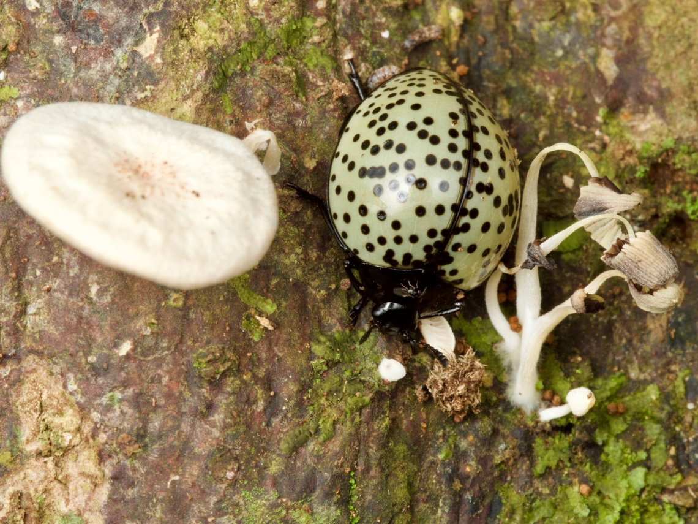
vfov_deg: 12.3
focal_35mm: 120
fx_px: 2420
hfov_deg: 16.4
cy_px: 262
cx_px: 349
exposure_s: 1/60
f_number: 14
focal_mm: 60
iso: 400
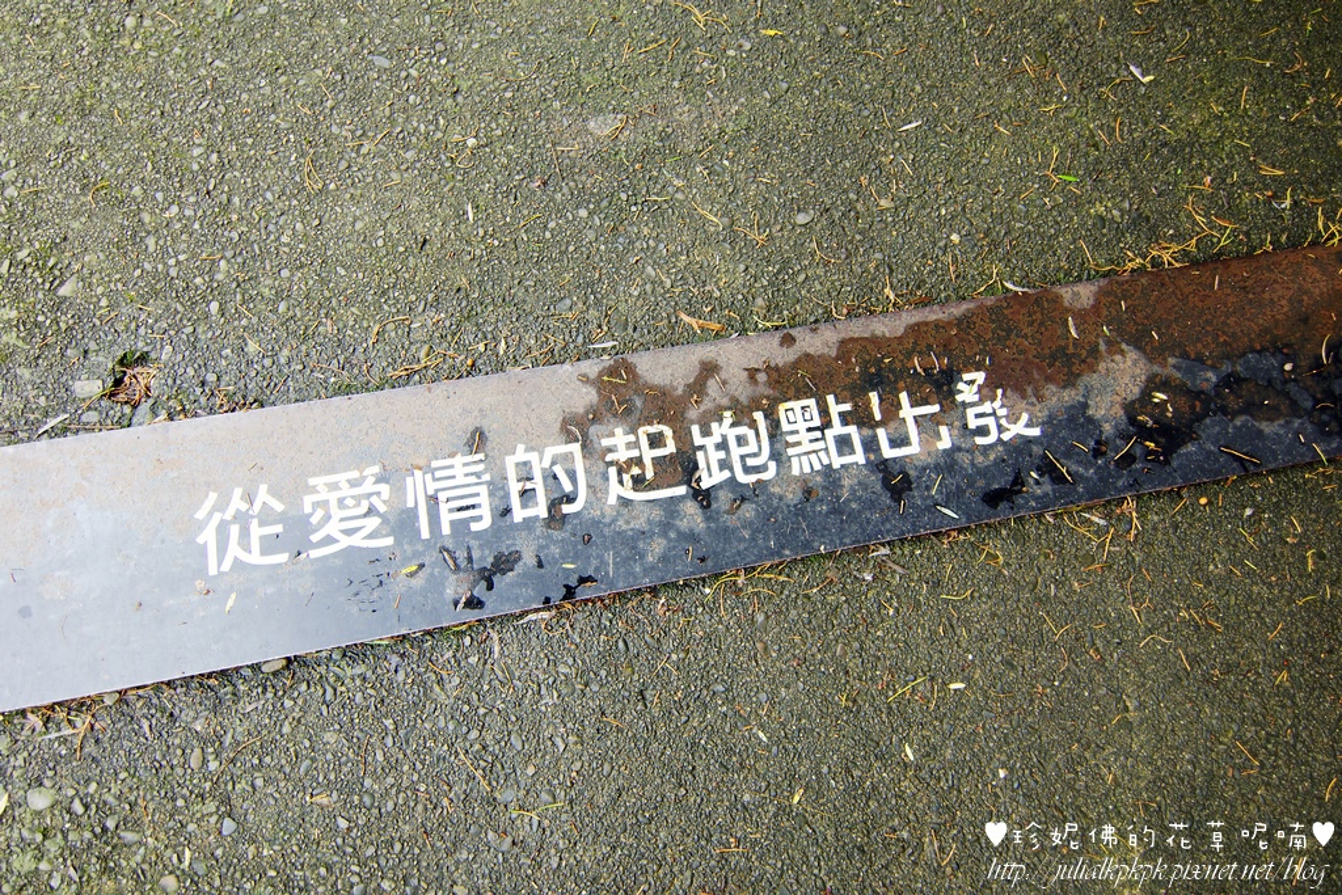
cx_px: 671
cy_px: 448
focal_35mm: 22
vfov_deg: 56.2
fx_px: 839
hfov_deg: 77.3
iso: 100
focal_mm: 15
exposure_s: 1/100
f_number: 2.8
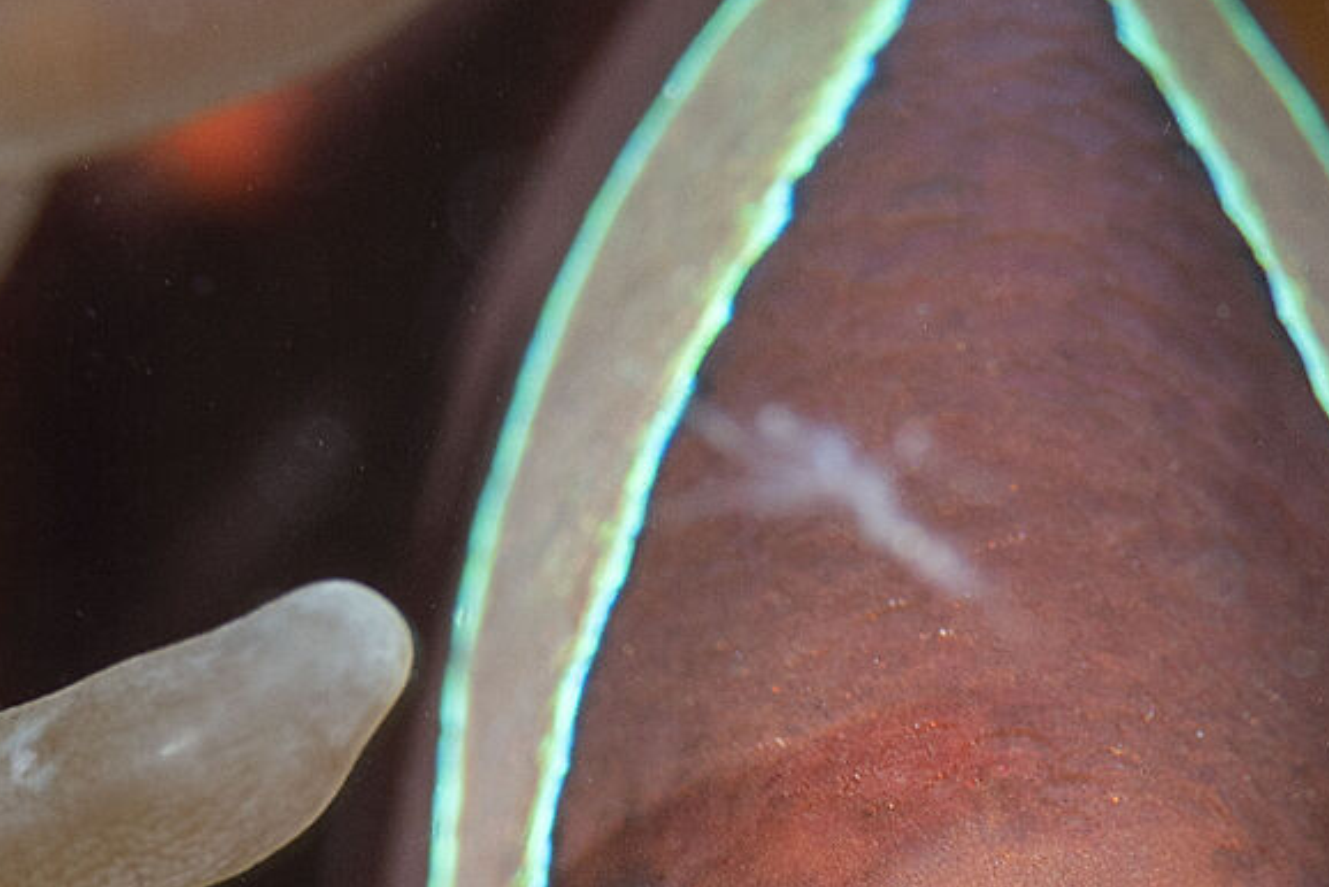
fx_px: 16103
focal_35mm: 436
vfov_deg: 3.1
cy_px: 1333
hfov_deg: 4.7
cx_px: 773
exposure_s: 1/160
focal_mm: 105
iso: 200
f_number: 18
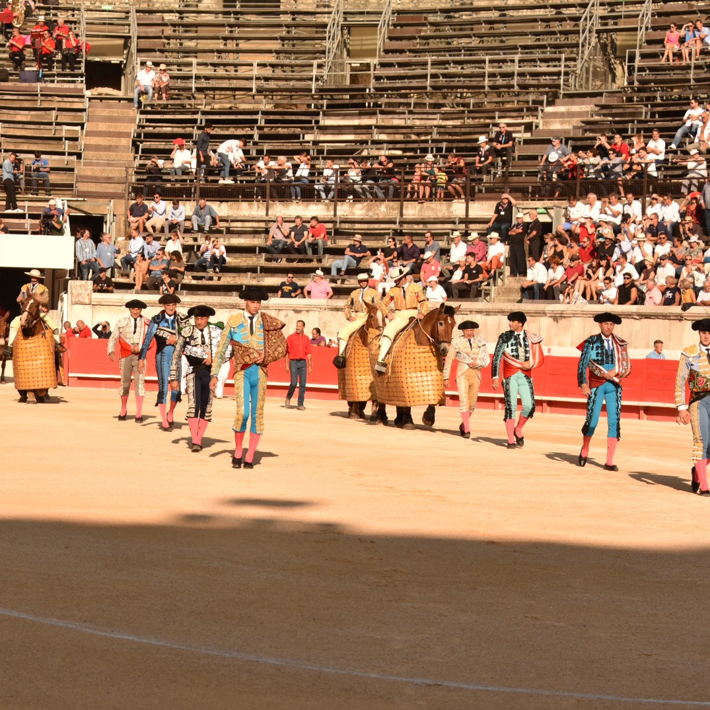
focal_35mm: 105
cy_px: 355
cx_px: 244
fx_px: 2437
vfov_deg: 16.6
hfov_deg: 16.5
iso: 400
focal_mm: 82
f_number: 7.1
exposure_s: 1/1000
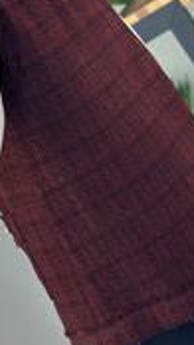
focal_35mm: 124
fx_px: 1133
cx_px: 36
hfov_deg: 9.8
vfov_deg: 17.1
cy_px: 47
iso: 80
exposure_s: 1/197
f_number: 1.78
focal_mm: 6.86
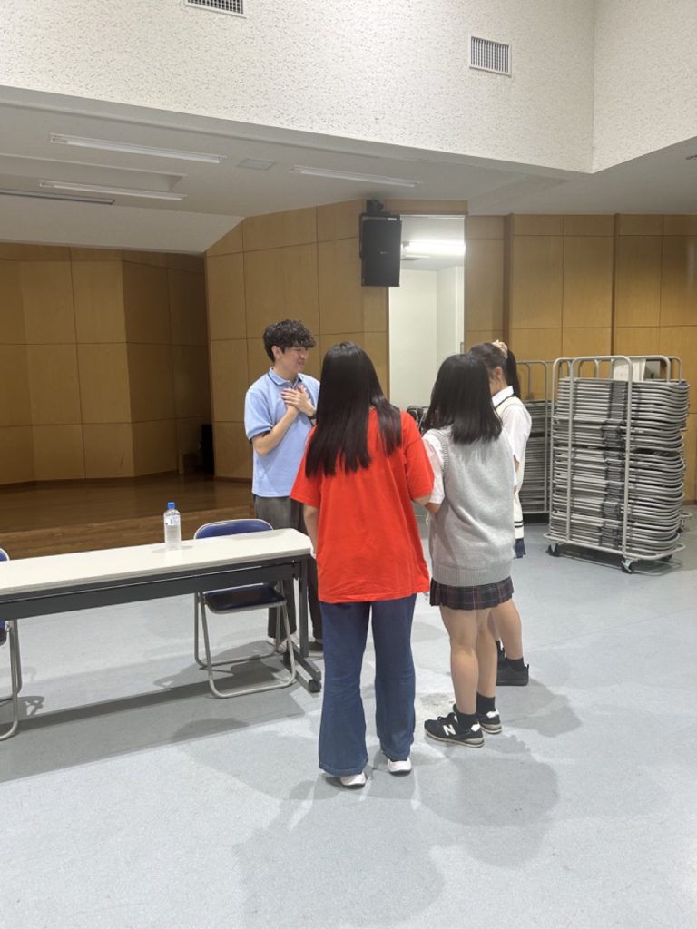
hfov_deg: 53.1
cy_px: 464
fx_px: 698
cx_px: 348
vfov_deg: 67.3
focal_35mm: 26
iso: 125
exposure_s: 1/100
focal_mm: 5.7
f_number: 1.5
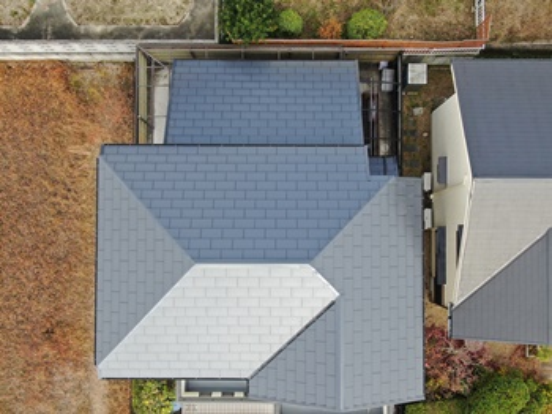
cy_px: 207
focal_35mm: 43
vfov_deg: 33.6
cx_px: 276
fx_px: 685
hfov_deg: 43.9
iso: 100
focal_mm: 7.55
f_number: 3.6
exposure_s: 1/160
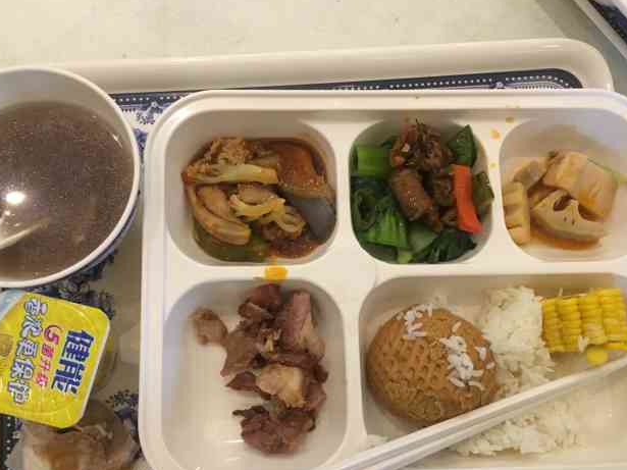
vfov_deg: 42.9
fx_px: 598
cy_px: 262
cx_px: 308
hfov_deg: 55.4
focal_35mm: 33
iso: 250
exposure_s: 1/33
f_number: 2.2
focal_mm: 4.15
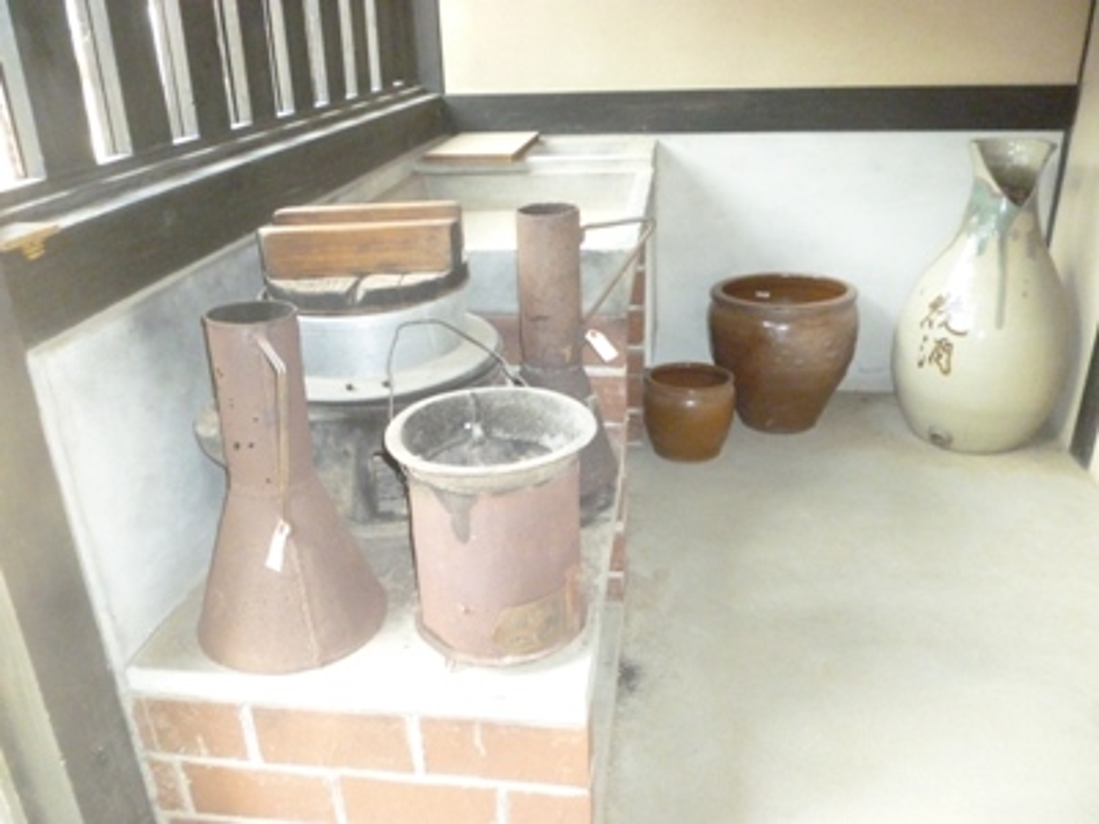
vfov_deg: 49.7
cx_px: 550
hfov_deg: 63.4
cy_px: 412
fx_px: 889
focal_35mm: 28
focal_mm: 5
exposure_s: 1/60
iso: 800
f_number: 3.1
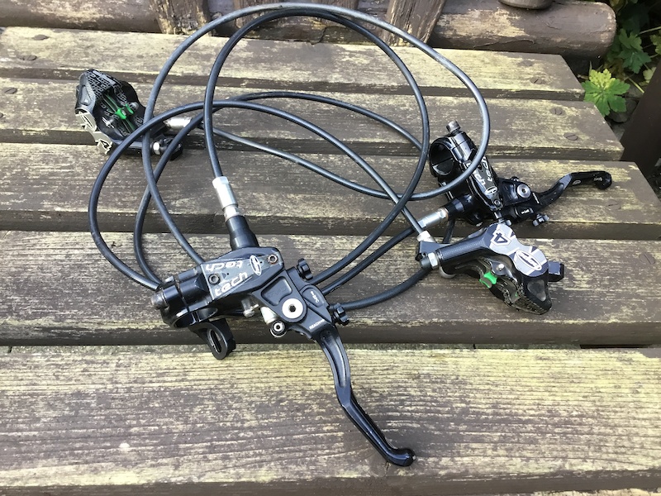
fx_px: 592
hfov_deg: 58.4
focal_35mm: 31
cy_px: 248
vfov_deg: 45.4
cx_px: 330
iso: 25
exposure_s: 1/33
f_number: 2.4
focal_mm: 3.3
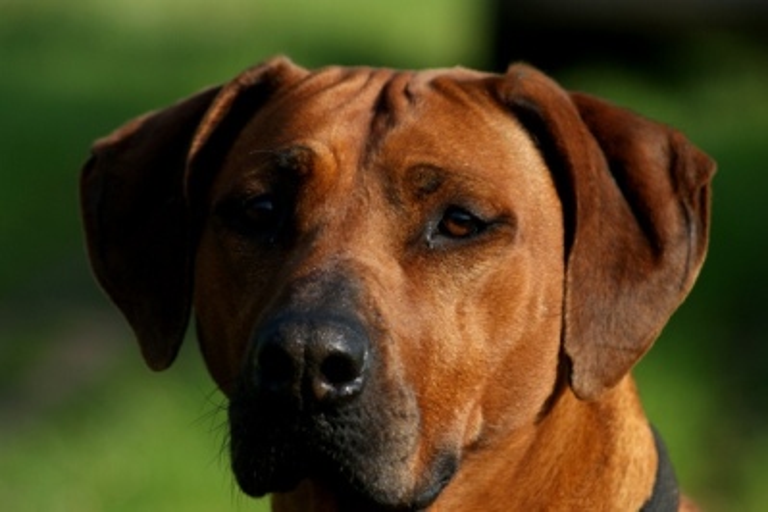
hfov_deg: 8.6
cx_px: 384
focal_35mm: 240
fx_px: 5120
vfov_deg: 5.7
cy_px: 256
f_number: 6.3
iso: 100
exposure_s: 1/320
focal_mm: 160
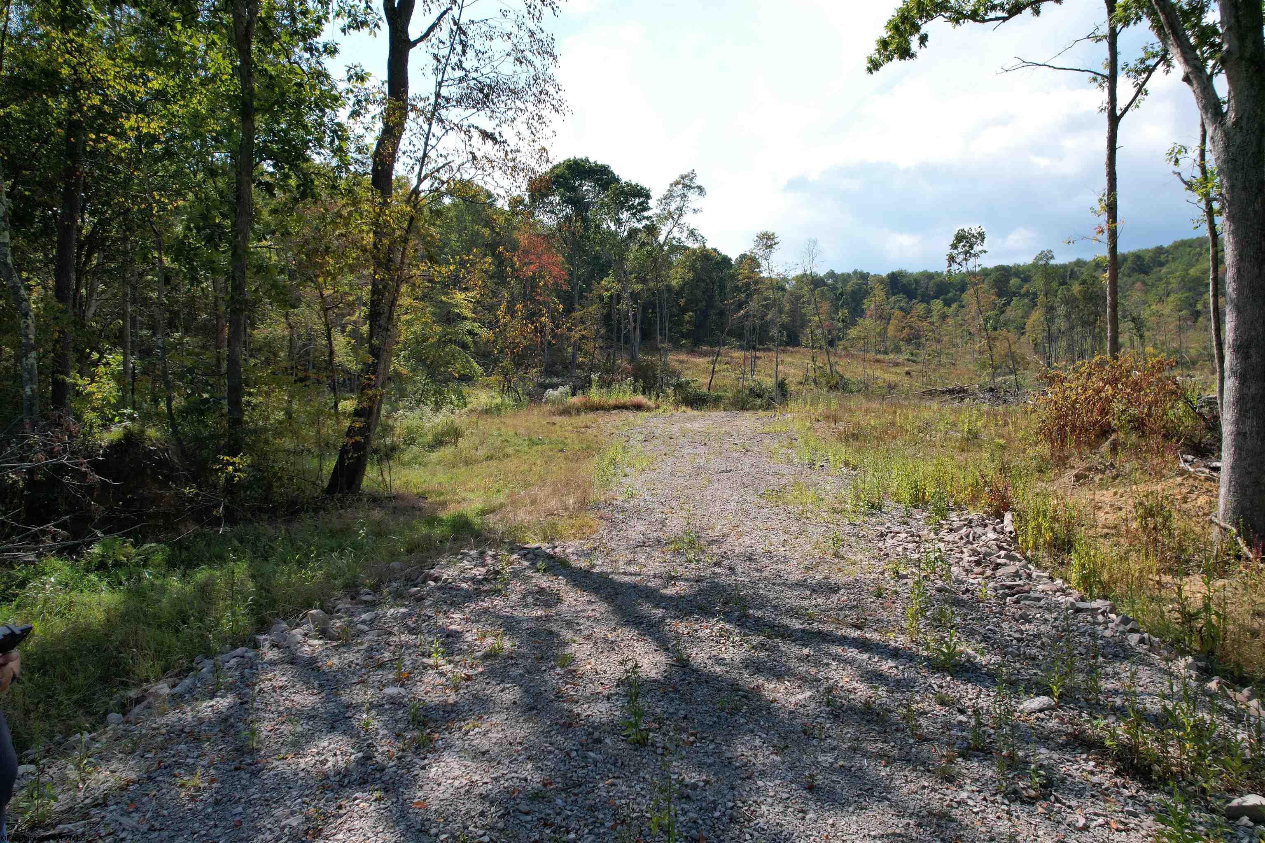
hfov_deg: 78.6
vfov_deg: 57.2
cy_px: 422
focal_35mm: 22
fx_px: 773
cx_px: 632
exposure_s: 1/1500
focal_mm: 8.38
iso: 100
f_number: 2.8
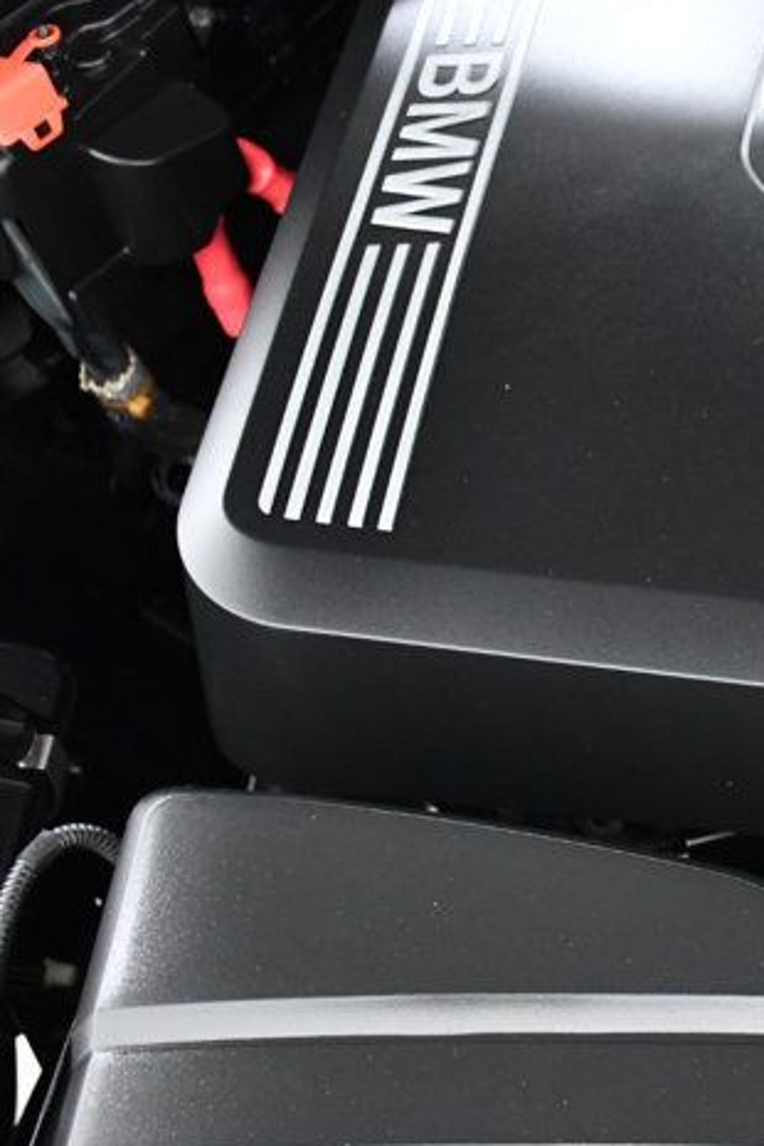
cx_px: 1242
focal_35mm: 88
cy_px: 614
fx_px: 2801
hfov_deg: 14.2
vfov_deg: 23.1
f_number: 4.5
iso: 2500
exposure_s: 1/80
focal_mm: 27
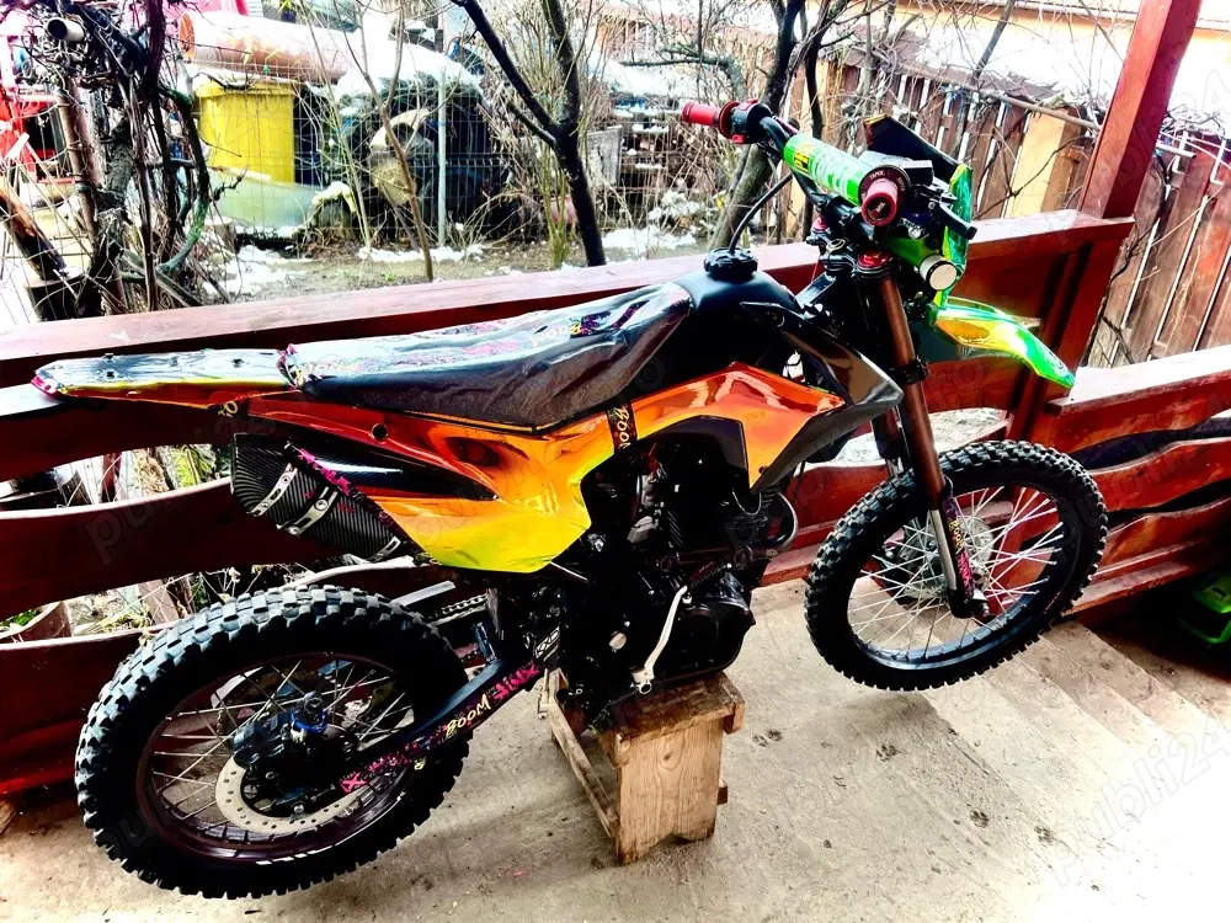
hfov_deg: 67.3
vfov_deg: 53.1
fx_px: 925
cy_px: 462
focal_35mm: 26
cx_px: 616
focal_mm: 5.7
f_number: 1.5
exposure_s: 1/121
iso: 40
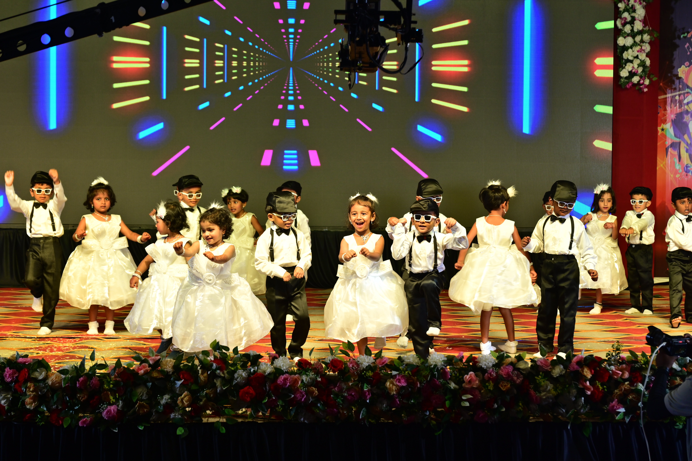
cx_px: 346
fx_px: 1730
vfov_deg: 15.2
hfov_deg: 22.6
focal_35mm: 90
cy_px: 230
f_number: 5.6
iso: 500
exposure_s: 1/125
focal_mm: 90
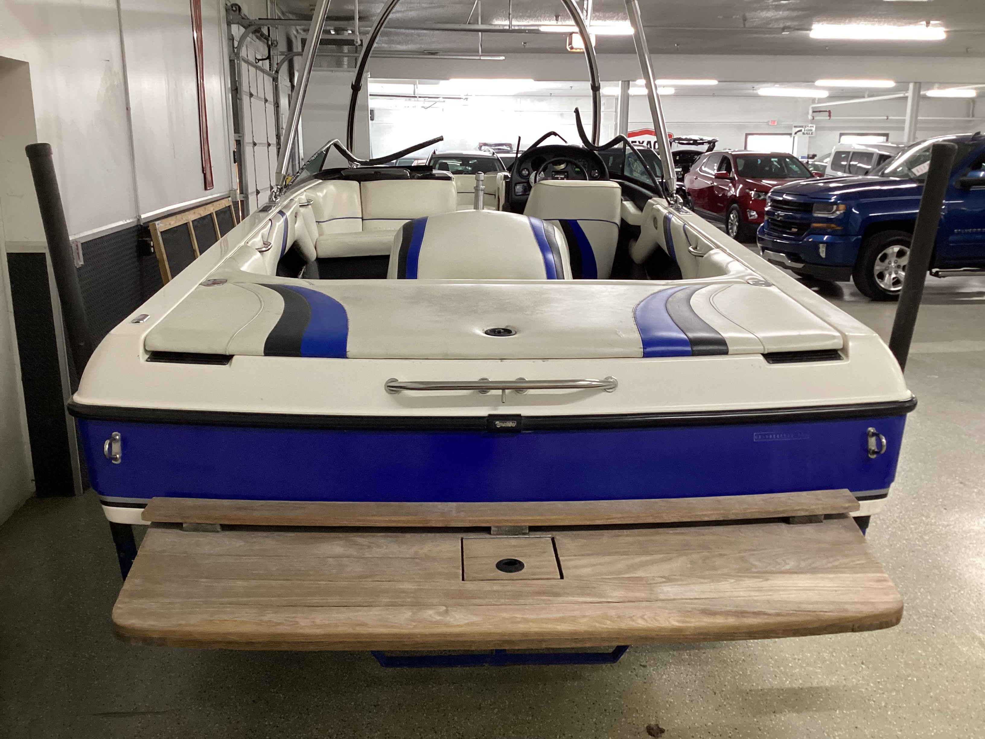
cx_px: 492
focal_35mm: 31
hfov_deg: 58.4
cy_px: 370
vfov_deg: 45.4
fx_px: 882
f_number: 2.4
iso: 250
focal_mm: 3.3
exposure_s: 1/60
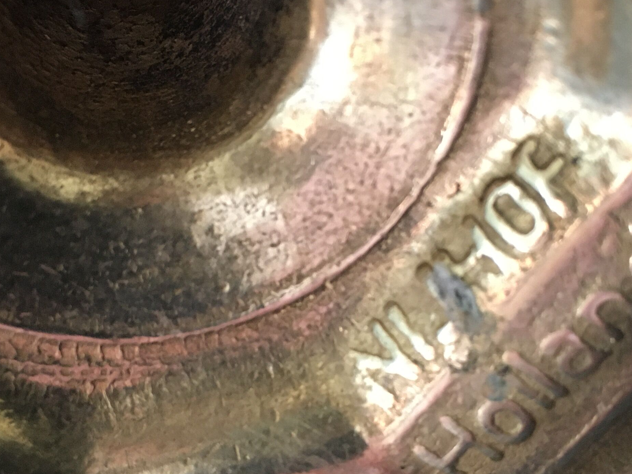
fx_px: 1150
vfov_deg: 23.1
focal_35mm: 63
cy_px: 338
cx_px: 300
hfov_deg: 30.7
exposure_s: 1/25
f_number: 2.2
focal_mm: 4.15
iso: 200
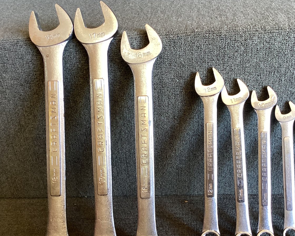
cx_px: 170
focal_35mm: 41
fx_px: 358
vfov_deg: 36.4
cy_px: 137
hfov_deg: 44.7
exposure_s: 1/50
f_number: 2.4
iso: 100
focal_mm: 3.3
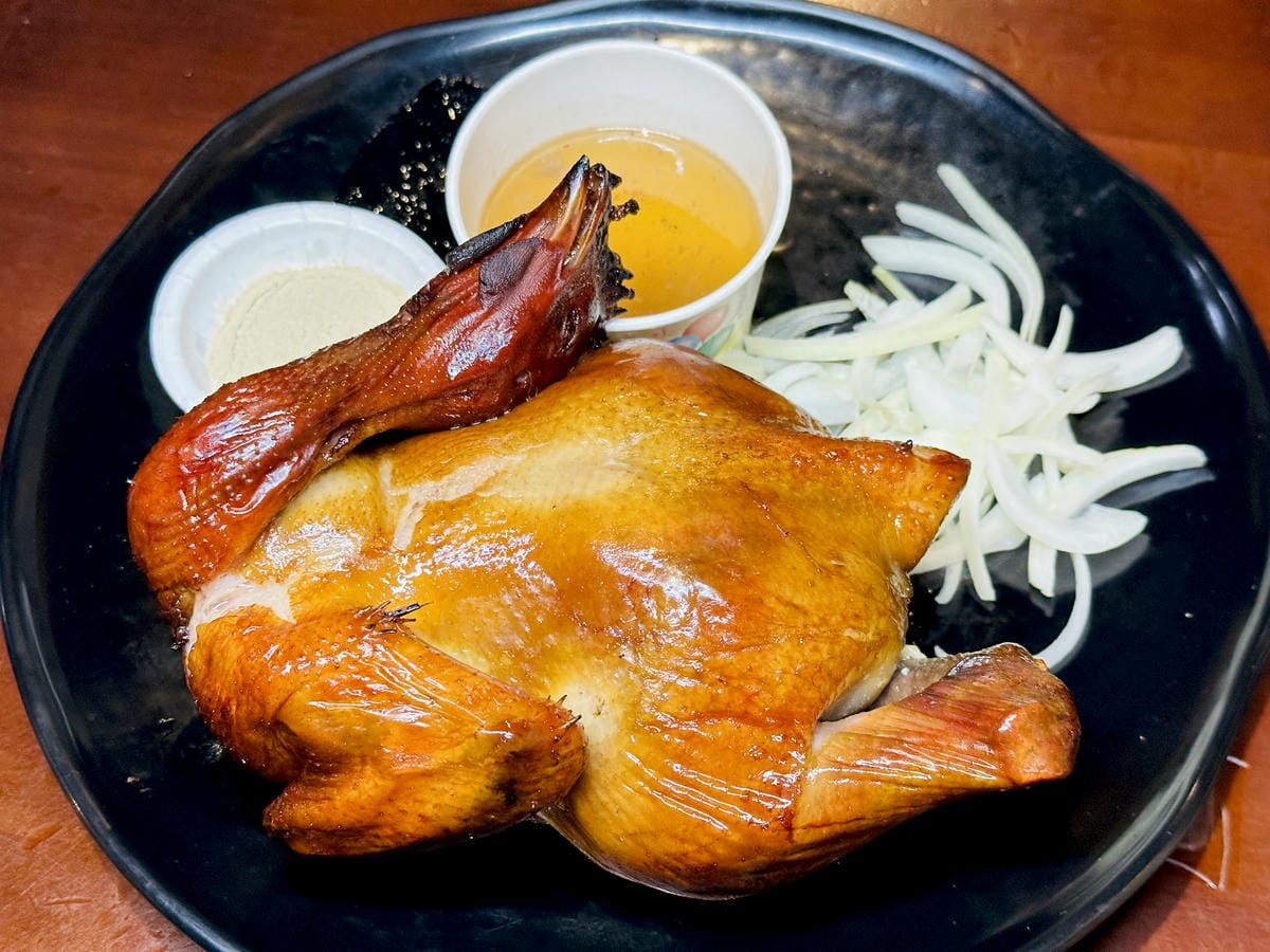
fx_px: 1761
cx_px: 635
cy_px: 476
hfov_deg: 39.7
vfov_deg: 30.3
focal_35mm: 48
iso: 320
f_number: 1.78
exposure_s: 1/40
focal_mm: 6.86
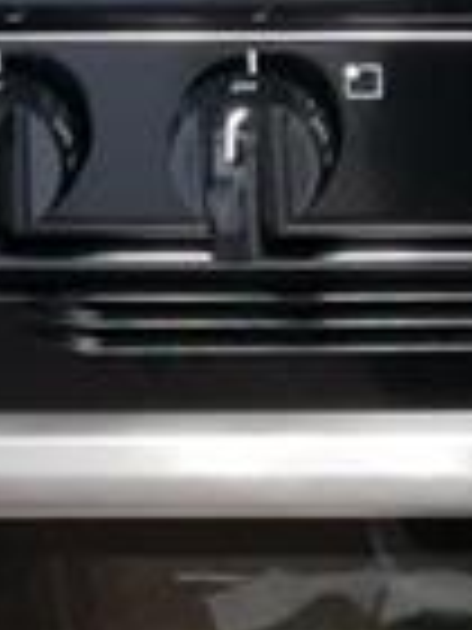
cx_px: 755
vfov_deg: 13.0
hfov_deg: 10.0
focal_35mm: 143
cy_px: -333
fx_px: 2600
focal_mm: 4.25
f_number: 1.7
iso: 160
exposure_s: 1/30
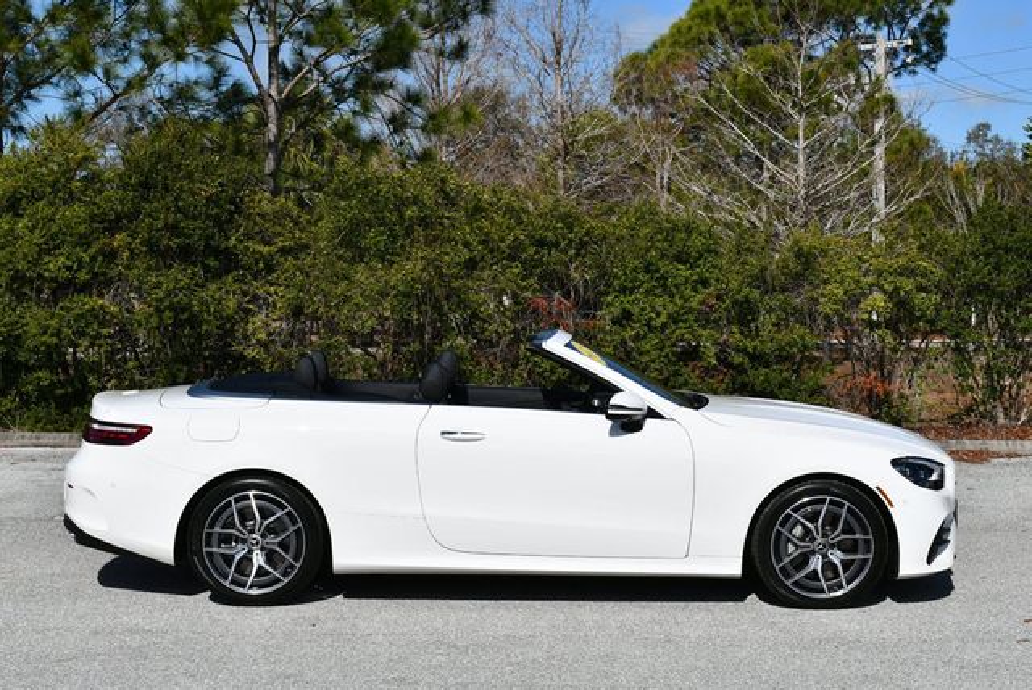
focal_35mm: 64
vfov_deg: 21.3
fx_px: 1836
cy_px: 345
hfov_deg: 31.4
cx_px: 516
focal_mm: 32
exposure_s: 1/400
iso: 100
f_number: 10
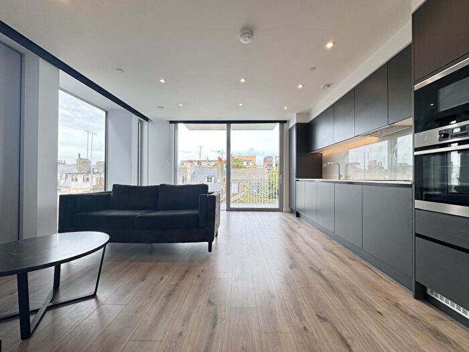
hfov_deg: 102.1
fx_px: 190
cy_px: 176
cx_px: 234
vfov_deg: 85.7
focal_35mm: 14
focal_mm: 2.22
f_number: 2.2
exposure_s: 1/100
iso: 50
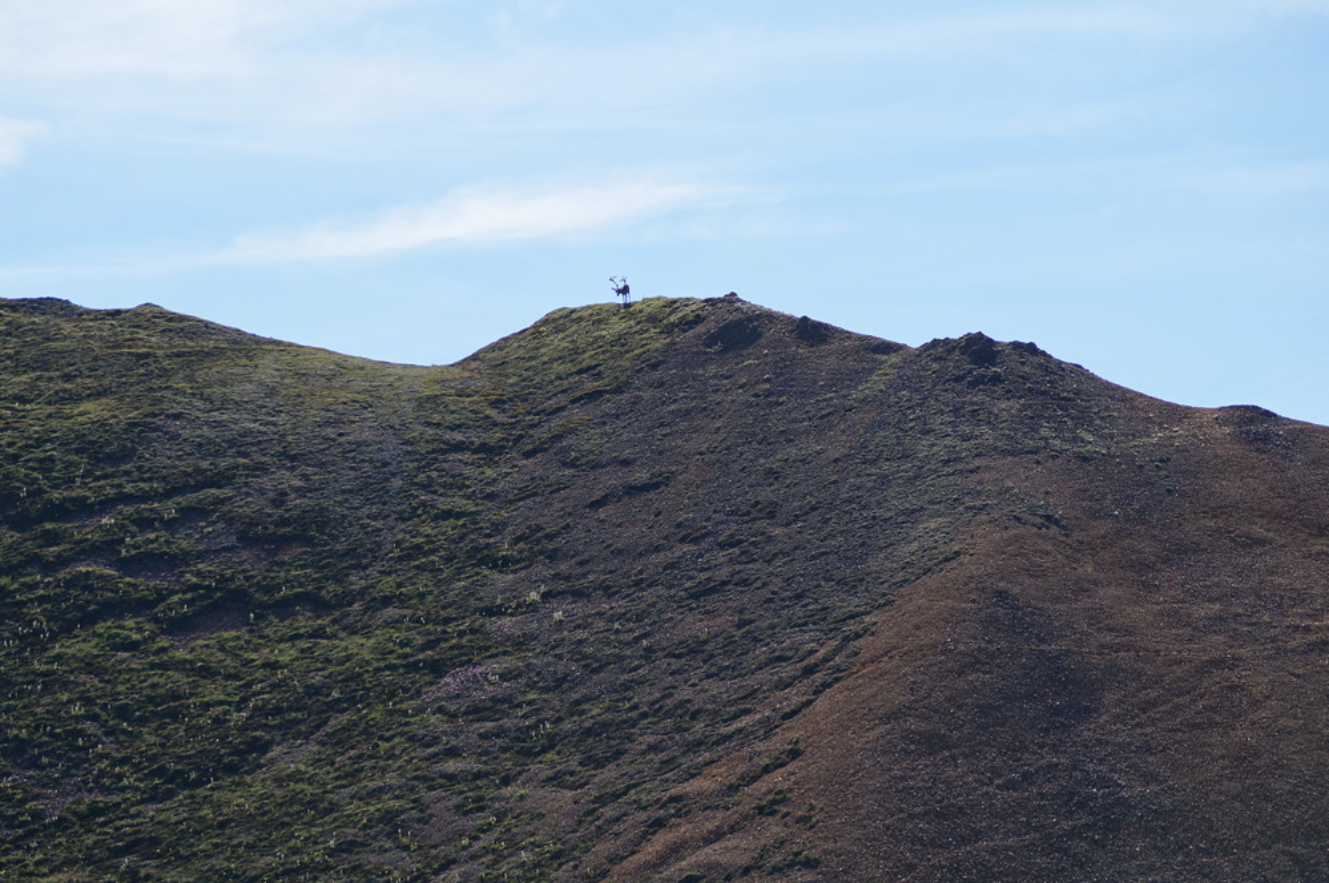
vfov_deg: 7.6
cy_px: 442
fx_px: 6638
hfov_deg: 11.4
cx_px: 664
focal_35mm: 180
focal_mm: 120
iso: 100
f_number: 6.3
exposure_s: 1/400
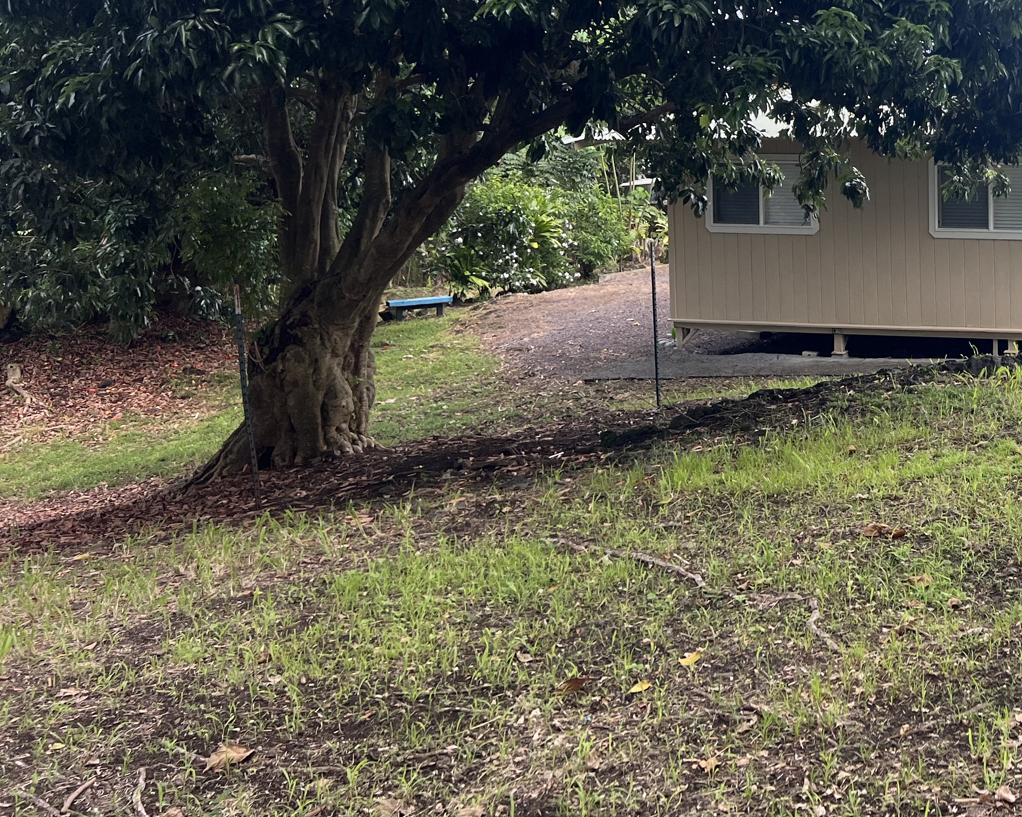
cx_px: 953
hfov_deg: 36.0
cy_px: 142
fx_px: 1452
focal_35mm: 48
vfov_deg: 30.5
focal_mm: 5.7
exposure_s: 1/591
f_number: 1.5
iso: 50
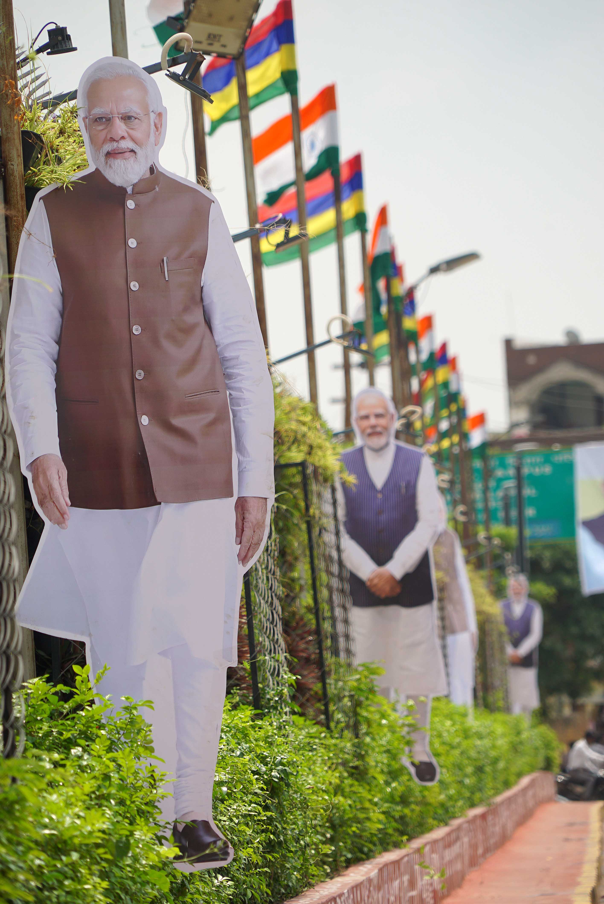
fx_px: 5856
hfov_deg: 5.9
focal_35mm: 233
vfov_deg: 8.8
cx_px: 302
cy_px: 452
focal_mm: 233
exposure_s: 1/400
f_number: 7.1
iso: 100
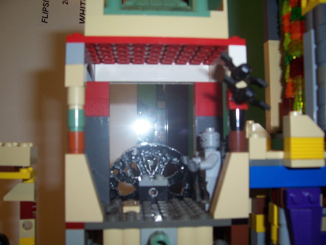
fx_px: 320
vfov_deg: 41.8
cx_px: 163
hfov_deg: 54.0
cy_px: 122
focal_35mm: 34
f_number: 2.7
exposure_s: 1/60
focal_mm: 5.6
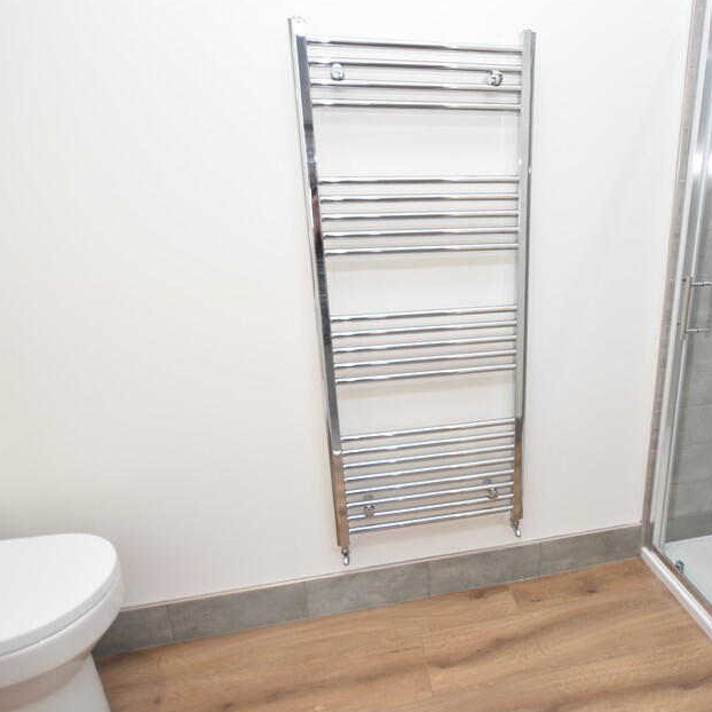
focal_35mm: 21
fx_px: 489
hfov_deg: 70.6
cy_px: 351
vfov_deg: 72.1
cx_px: 459
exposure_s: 1/160
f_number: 4.5
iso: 800
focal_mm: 10
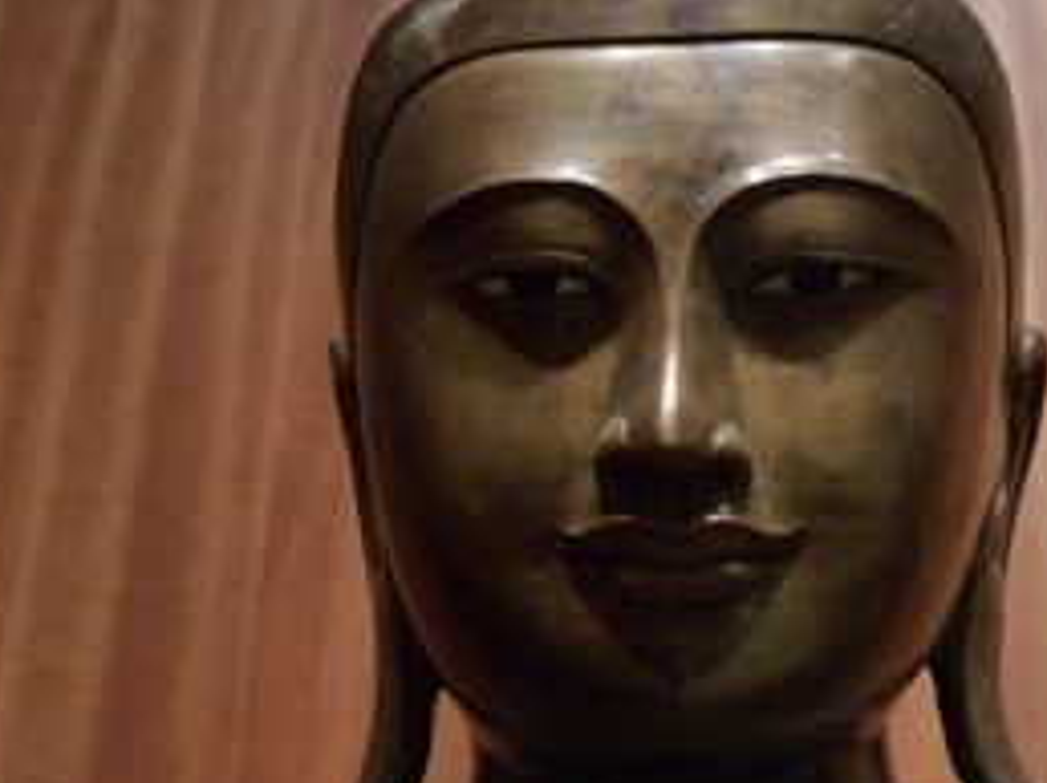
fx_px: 1783
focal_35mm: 59
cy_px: 345
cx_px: 686
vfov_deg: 24.8
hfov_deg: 32.5
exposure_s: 1/8
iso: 400
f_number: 3.8
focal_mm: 6.3
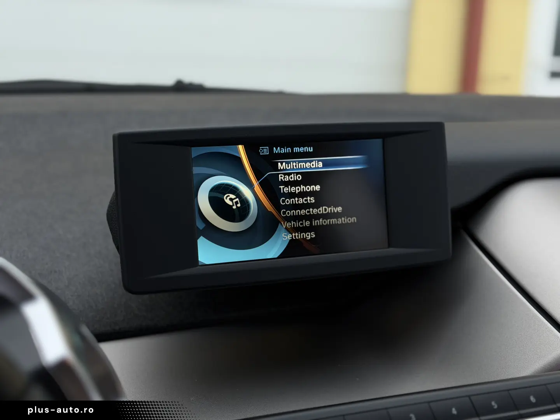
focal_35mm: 48
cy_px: 210
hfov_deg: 39.7
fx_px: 777
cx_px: 280
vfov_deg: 30.3
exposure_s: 1/134
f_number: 1.78
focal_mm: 6.76
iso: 50
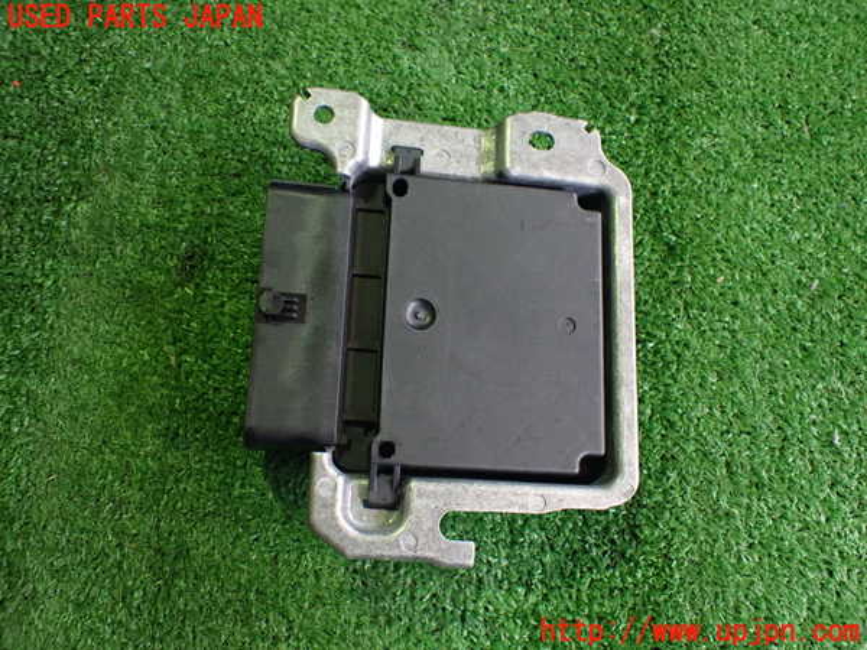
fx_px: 751
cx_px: 434
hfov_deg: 60.0
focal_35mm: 30
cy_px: 325
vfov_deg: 46.8
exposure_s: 1/100
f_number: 2.3
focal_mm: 5.4
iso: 800
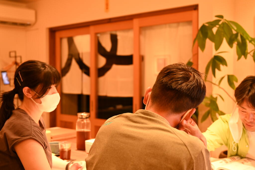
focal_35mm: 47
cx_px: 128
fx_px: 333
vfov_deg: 28.7
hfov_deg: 41.9
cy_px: 85
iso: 1600
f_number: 4
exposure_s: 1/50
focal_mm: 47
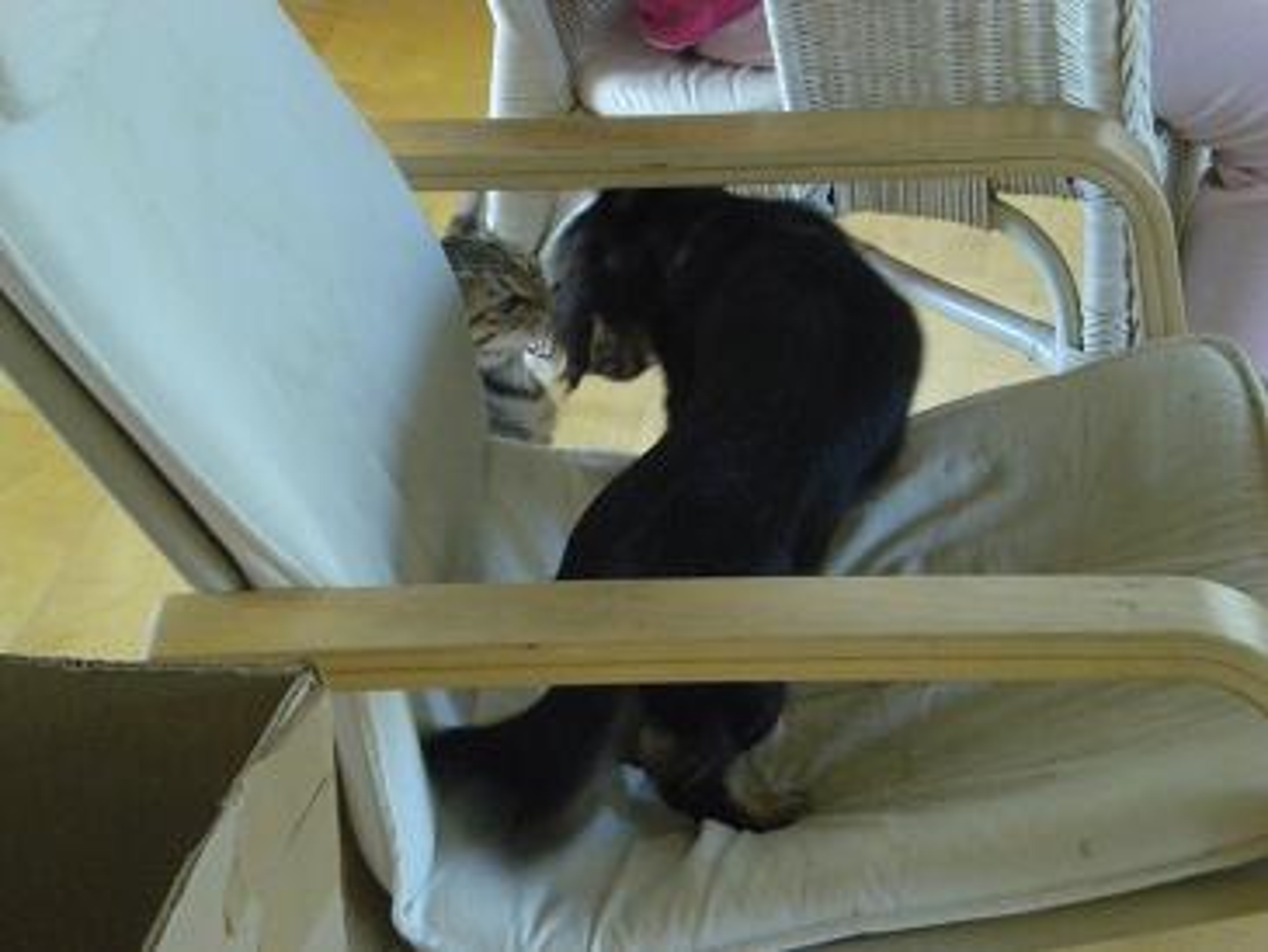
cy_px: 476
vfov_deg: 14.1
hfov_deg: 18.7
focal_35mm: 105
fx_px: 3847
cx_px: 634
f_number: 5.9
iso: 800
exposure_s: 1/31.3
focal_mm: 18.9
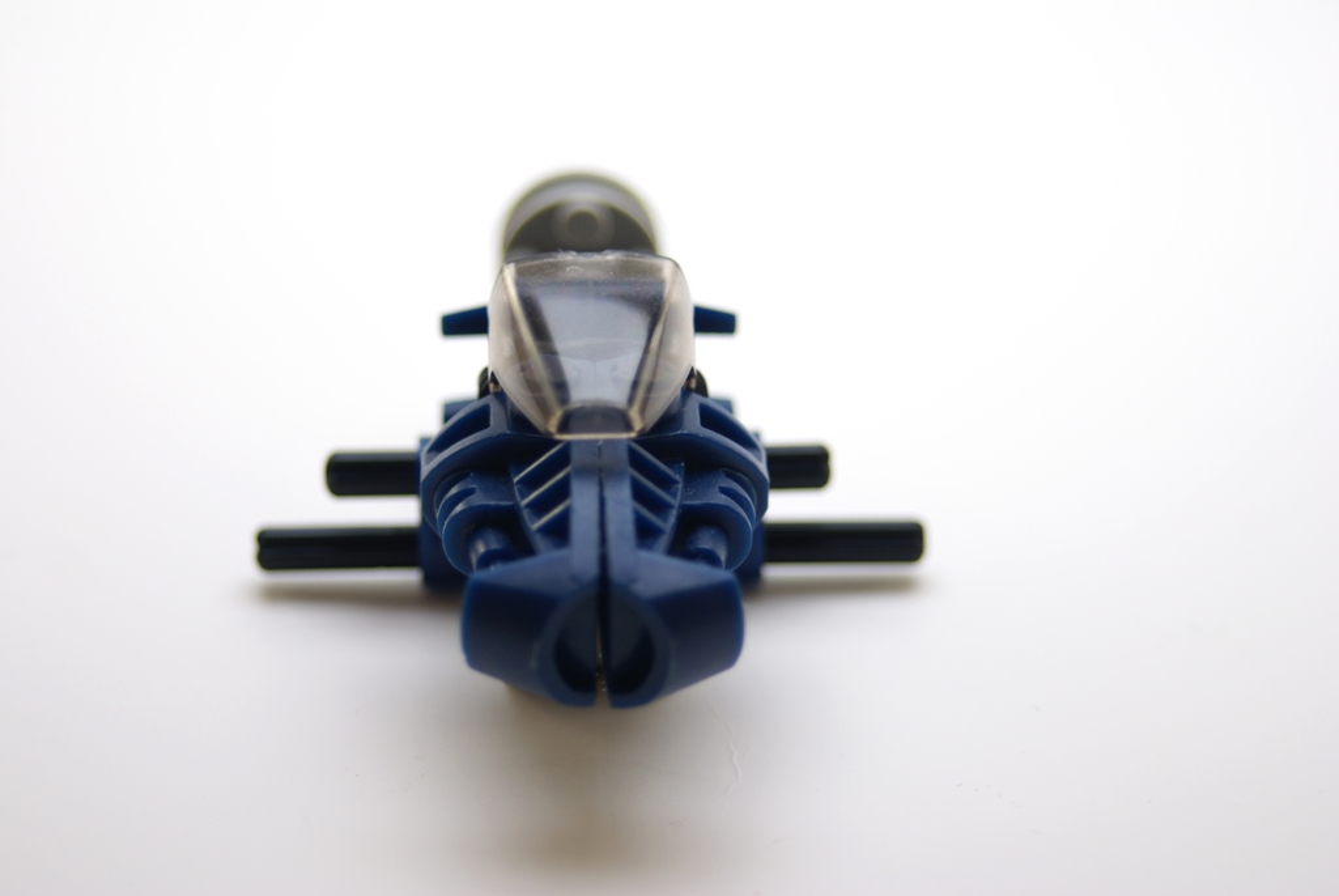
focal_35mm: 105
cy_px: 448
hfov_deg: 19.4
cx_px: 670
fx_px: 3909
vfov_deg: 13.1
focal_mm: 70
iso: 100
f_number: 4
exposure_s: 1/50
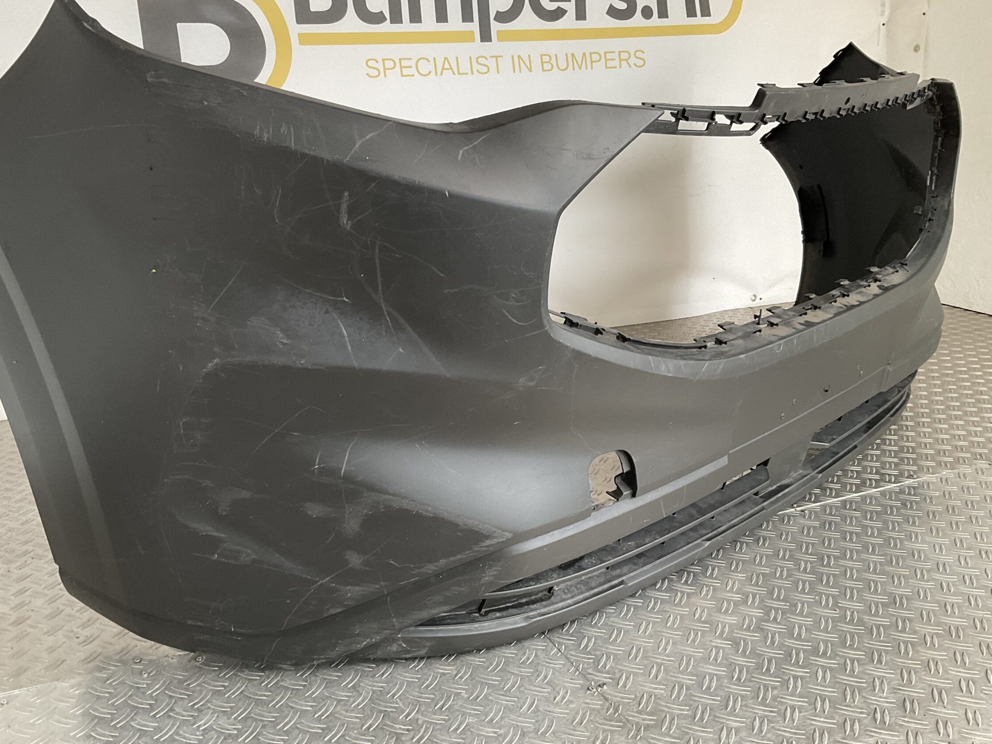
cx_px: 460
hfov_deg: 55.3
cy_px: 371
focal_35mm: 33
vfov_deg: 42.9
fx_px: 946
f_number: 1.8
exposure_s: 1/60
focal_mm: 3
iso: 80
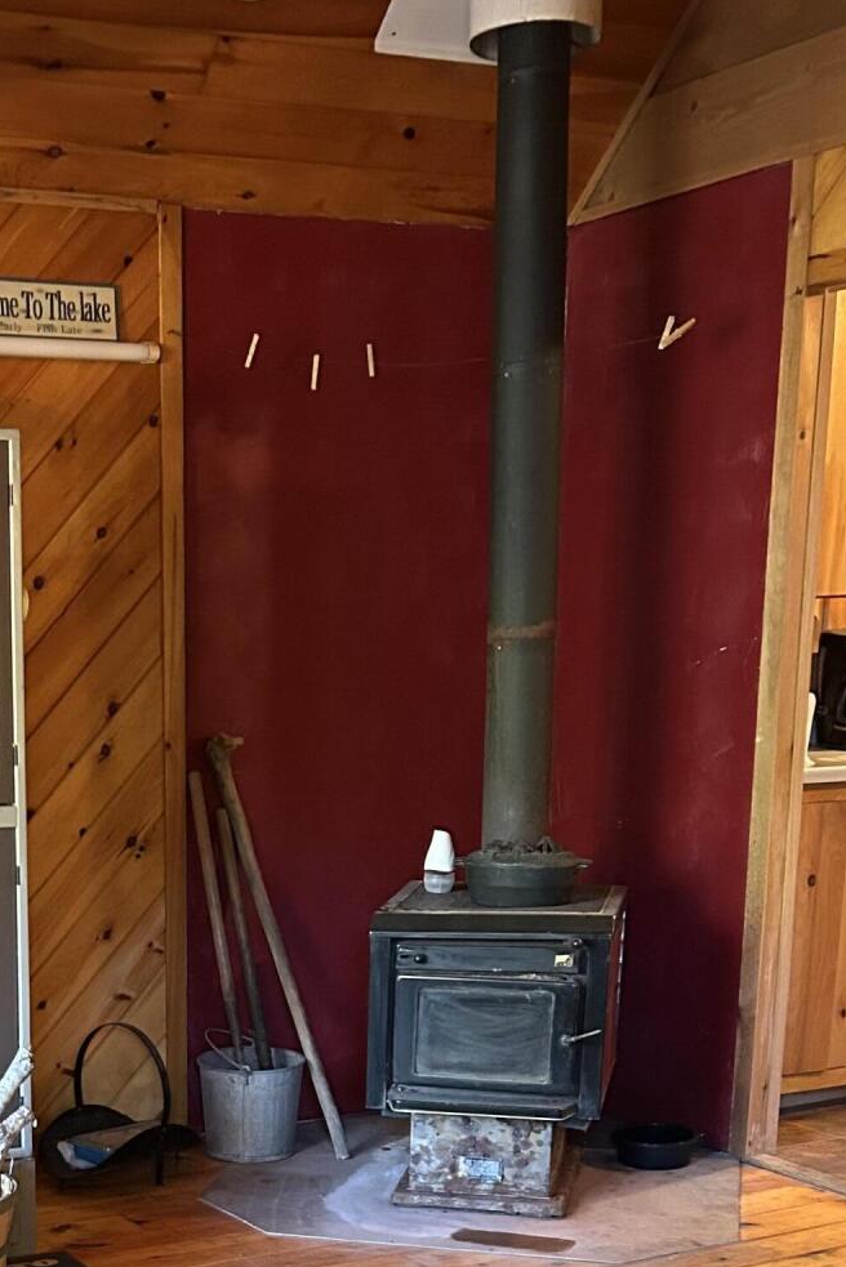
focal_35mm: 55
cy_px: 1203
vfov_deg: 33.8
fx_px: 1937
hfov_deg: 24.1
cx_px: 117
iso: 500
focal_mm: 5.7
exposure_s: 1/40
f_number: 1.5
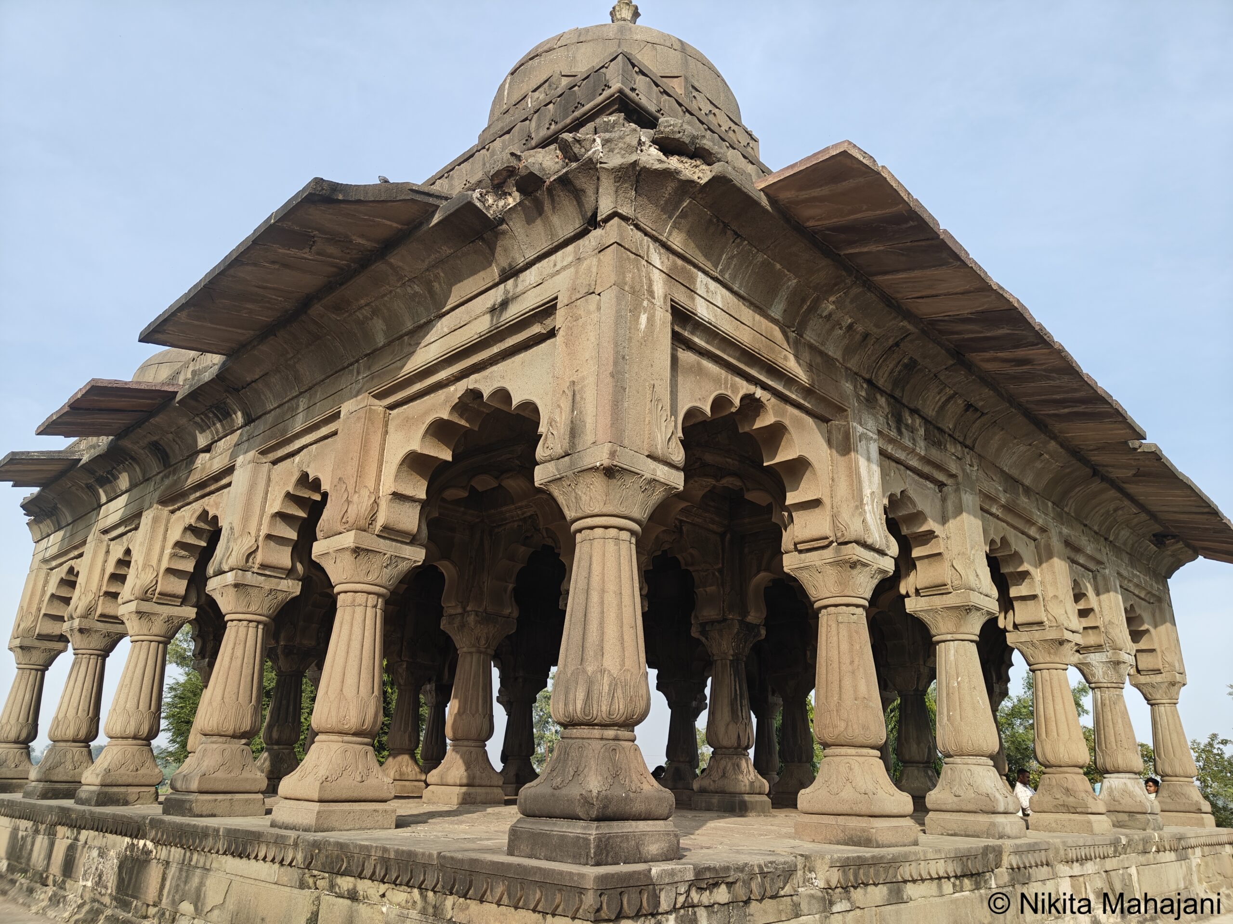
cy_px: 462
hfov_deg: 71.6
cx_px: 616
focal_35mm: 24
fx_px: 855
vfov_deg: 56.8
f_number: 1.8
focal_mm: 5.59
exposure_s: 1/2016
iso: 50
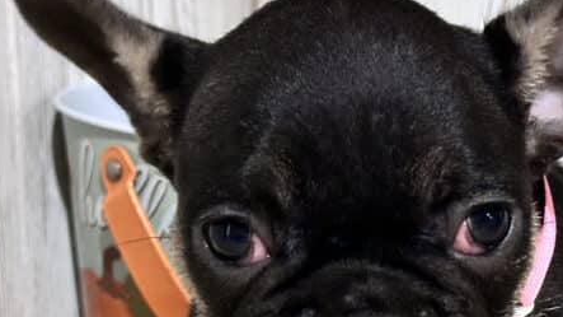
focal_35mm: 121
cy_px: 339
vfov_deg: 9.9
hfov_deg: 17.7
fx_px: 1806
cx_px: 393
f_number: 1.78
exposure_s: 1/30
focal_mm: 6.86
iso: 500
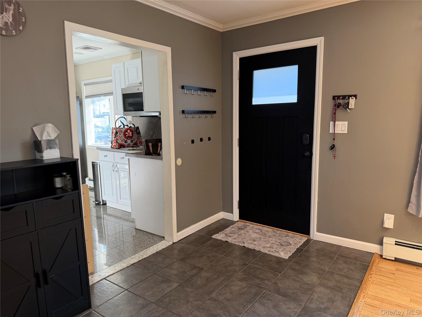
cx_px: 211
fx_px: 293
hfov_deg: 71.6
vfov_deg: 56.8
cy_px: 158
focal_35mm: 24
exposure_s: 1/120
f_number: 1.78
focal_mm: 6.76
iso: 160
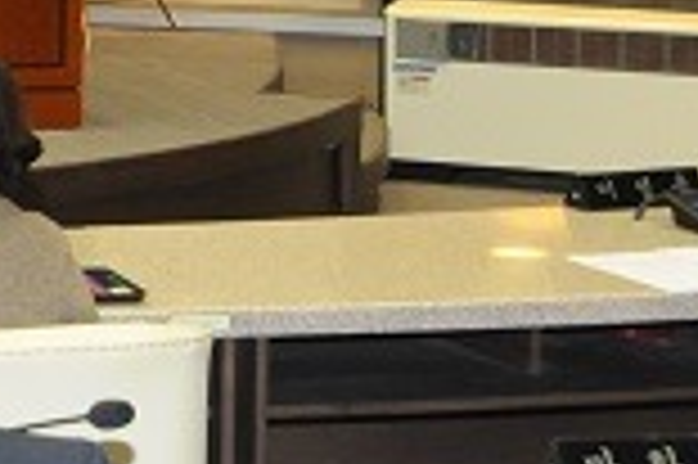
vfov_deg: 6.3
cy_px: -155
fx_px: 4204
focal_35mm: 217
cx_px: -725
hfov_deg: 8.9
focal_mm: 35
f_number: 6.3
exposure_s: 1/60
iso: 1000
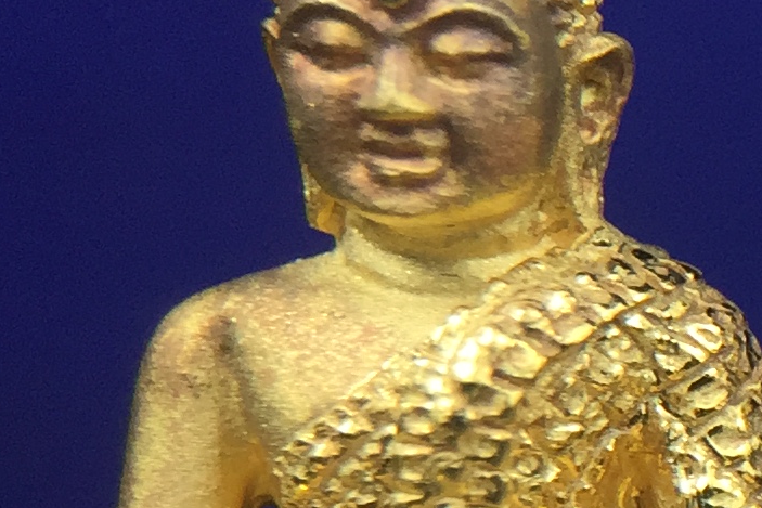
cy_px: 633
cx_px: 1679
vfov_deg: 9.6
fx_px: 2964
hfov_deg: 12.3
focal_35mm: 140
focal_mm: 4.15
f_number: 2.2
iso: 32
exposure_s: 1/942
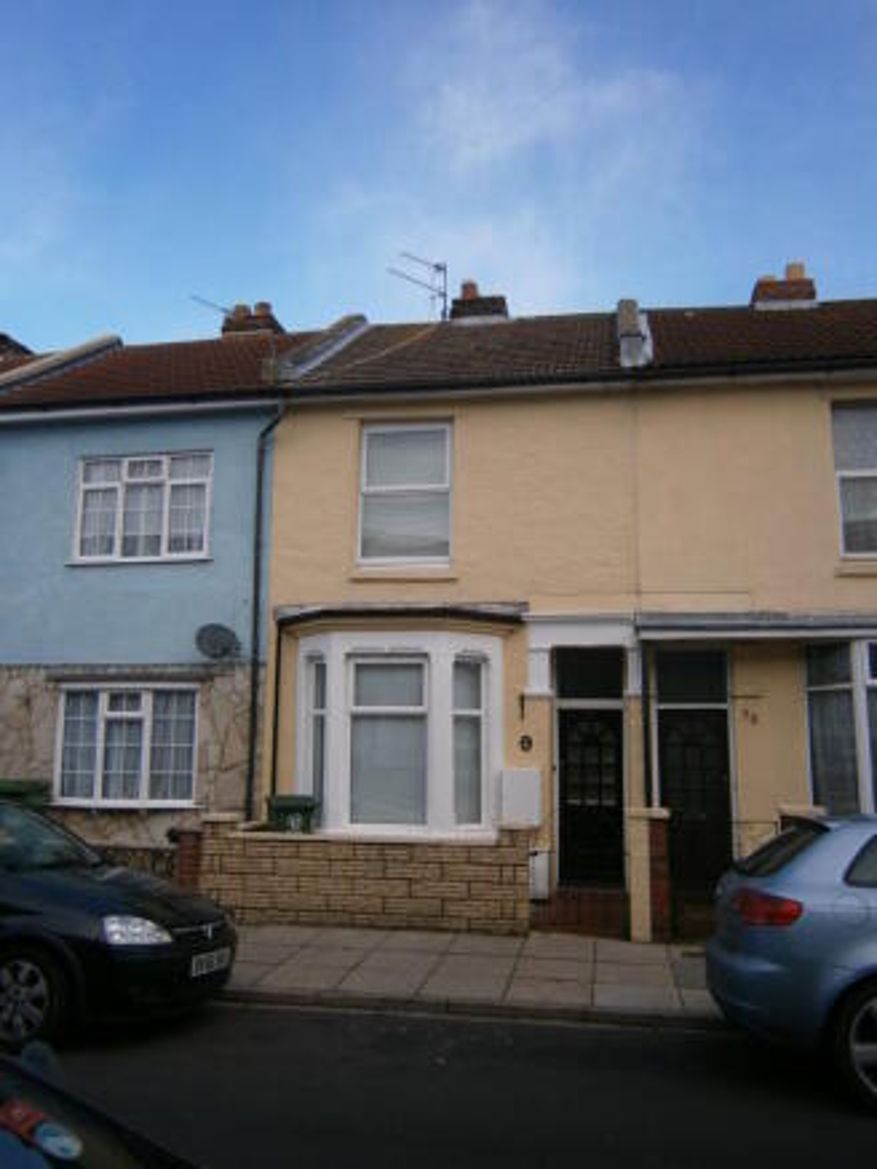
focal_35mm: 26
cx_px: 438
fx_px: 878
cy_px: 584
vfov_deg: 67.3
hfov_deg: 53.1
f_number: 2.8
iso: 80
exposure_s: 1/800
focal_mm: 4.7
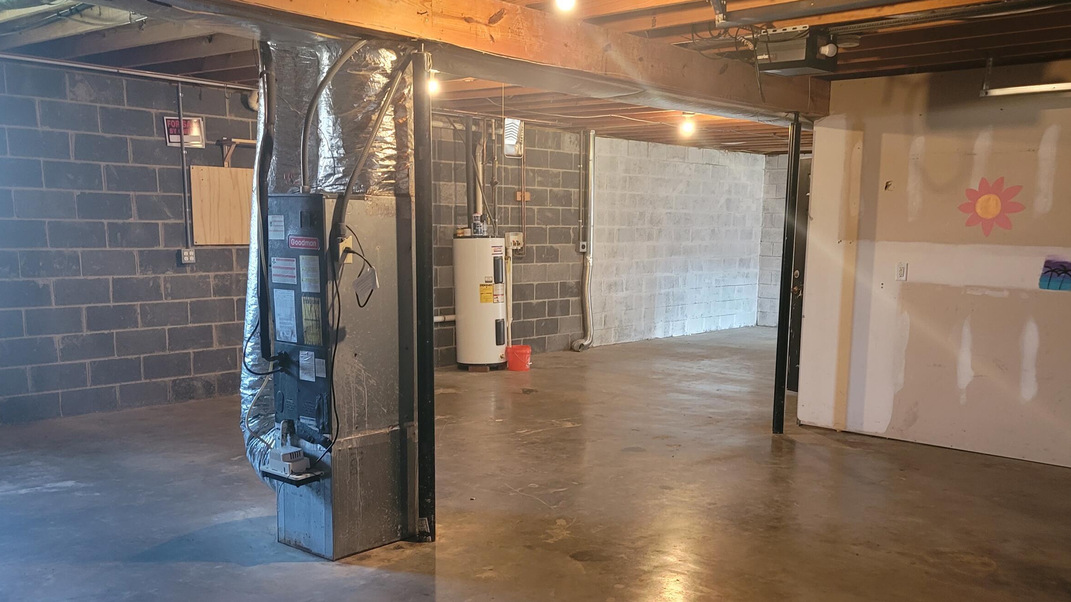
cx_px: 561
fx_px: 994
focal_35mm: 35
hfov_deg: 56.6
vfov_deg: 33.6
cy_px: 371
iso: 400
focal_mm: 7
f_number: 1.8
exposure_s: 1/40
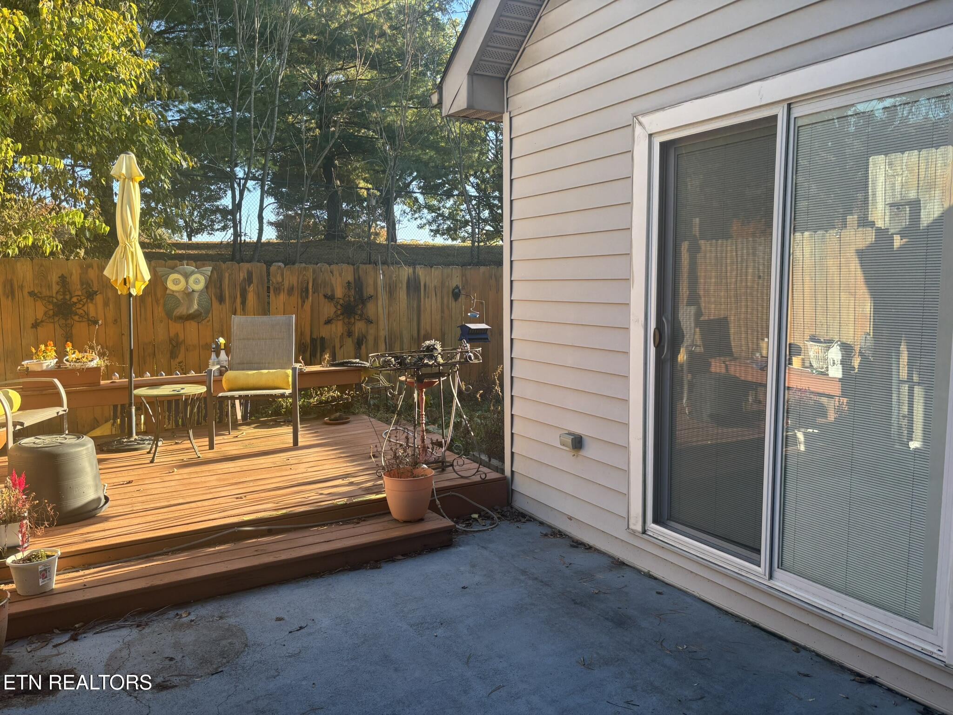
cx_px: 476
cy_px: 358
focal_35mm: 26
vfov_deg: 53.1
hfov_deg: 67.3
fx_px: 716
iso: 50
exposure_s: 1/336
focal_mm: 5.96
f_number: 1.6
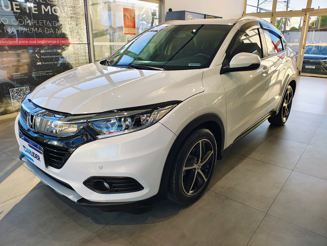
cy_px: 123
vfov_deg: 54.9
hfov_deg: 69.4
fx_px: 236
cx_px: 164
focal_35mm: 25
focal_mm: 5.89
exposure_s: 1/200
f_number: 1.4
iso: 111
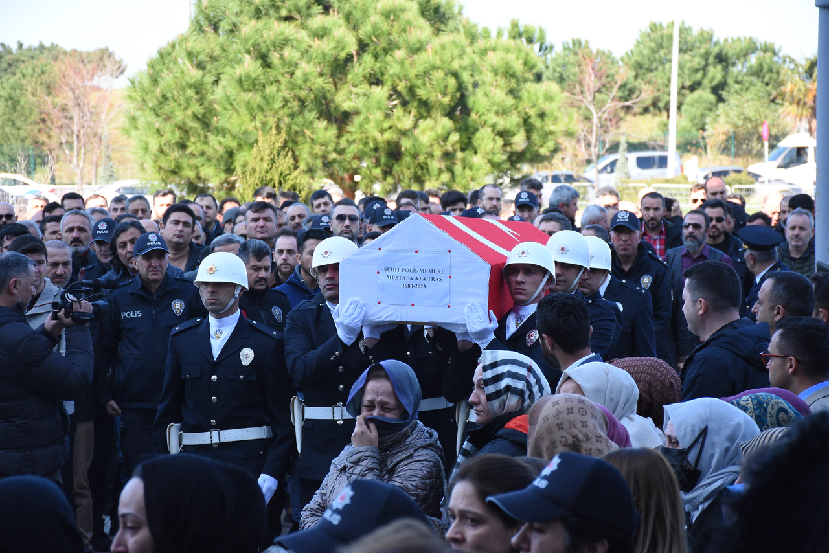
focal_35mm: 128
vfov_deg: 10.8
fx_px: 2937
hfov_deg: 16.1
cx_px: 414
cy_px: 276
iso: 1000
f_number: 7.1
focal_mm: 85
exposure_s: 1/800
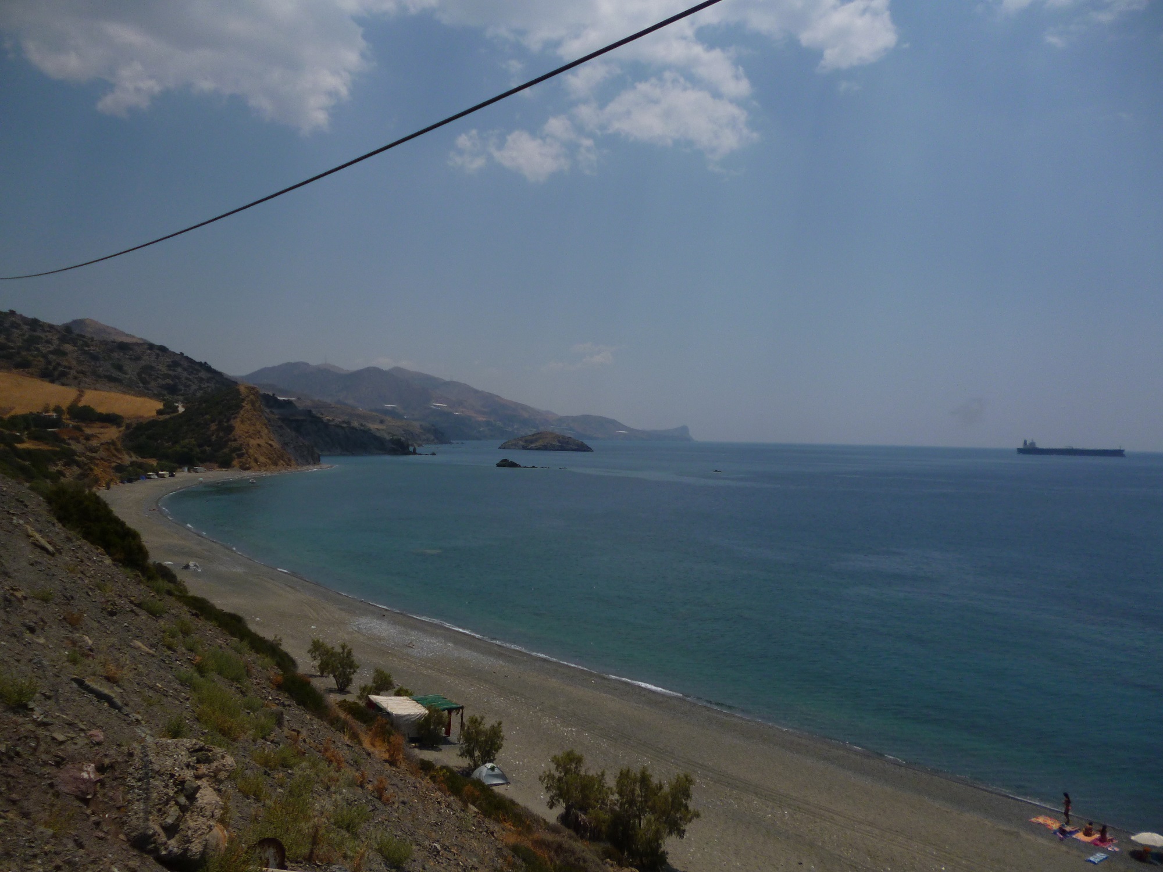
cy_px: 436
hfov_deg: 63.4
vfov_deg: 49.7
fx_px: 941
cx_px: 582
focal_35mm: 28
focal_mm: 5
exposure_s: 1/400
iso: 100
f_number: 9
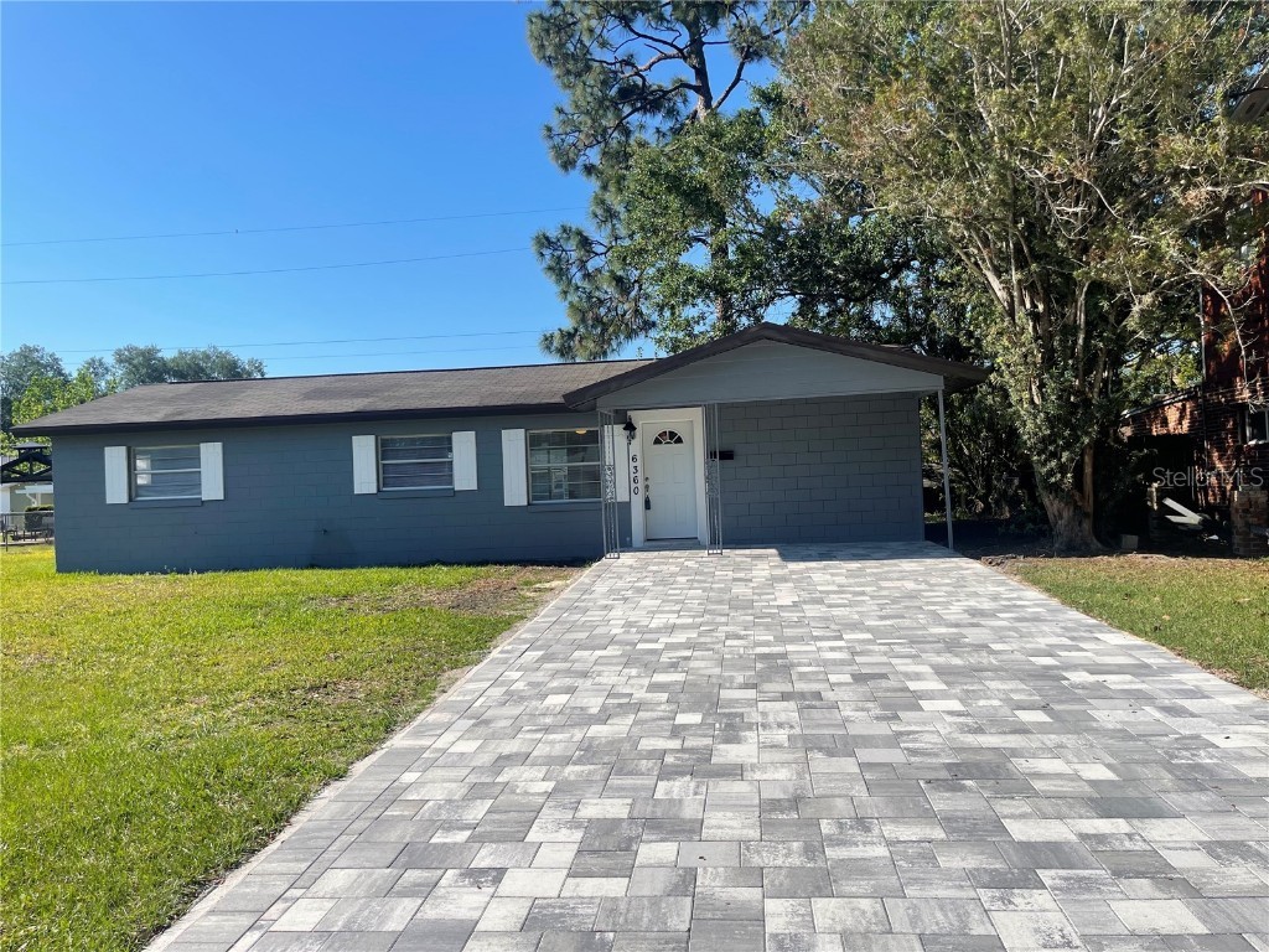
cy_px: 476
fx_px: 953
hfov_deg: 67.3
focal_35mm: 26
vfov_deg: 53.1
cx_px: 634
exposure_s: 1/3663
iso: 32
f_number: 1.6
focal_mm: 5.1
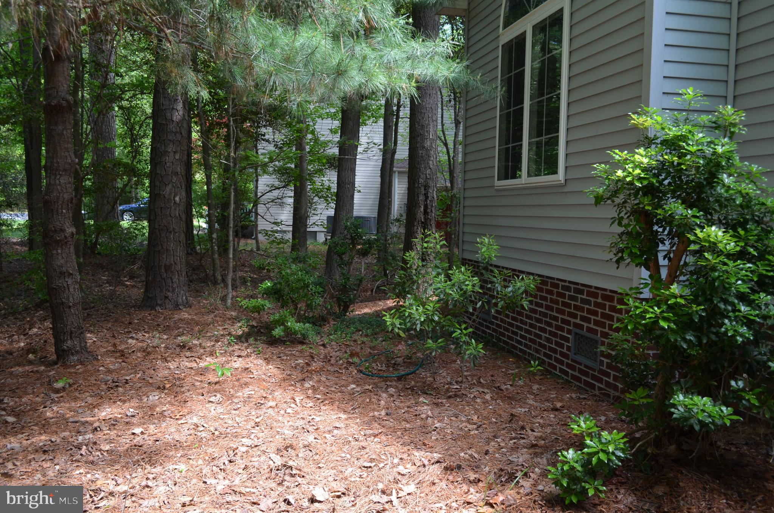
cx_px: 387
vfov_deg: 39.8
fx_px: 708
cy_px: 256
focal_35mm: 33
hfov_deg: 57.3
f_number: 5.6
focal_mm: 22
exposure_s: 1/125
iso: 360
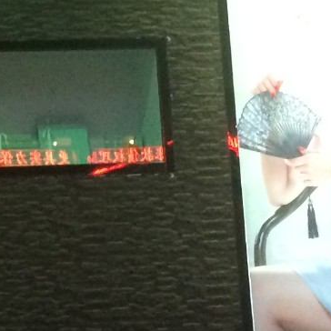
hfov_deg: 11.4
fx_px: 1612
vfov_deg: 11.3
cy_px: -132
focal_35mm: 149
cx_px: -111
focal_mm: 4.12
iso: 250
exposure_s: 1/30
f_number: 2.2
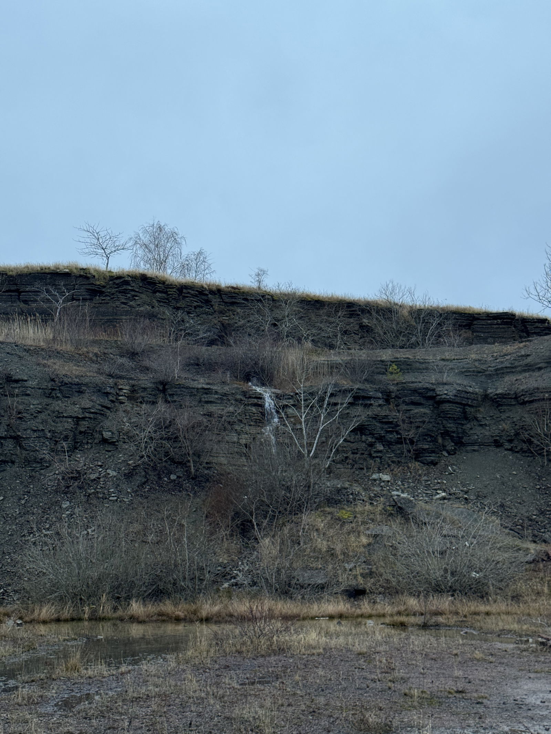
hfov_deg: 30.3
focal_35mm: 48
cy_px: 367
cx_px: 276
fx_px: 1019
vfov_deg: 39.7
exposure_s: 1/64
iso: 100
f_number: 1.78
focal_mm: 6.76
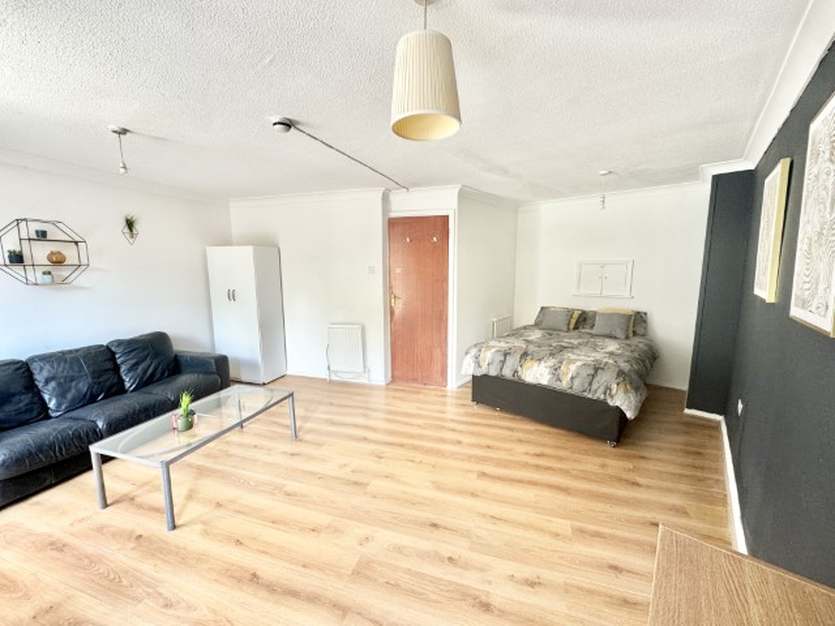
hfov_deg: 102.1
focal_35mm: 14
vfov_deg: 85.7
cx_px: 418
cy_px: 313
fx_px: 338
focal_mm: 2.22
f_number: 2.2
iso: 160
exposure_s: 1/99
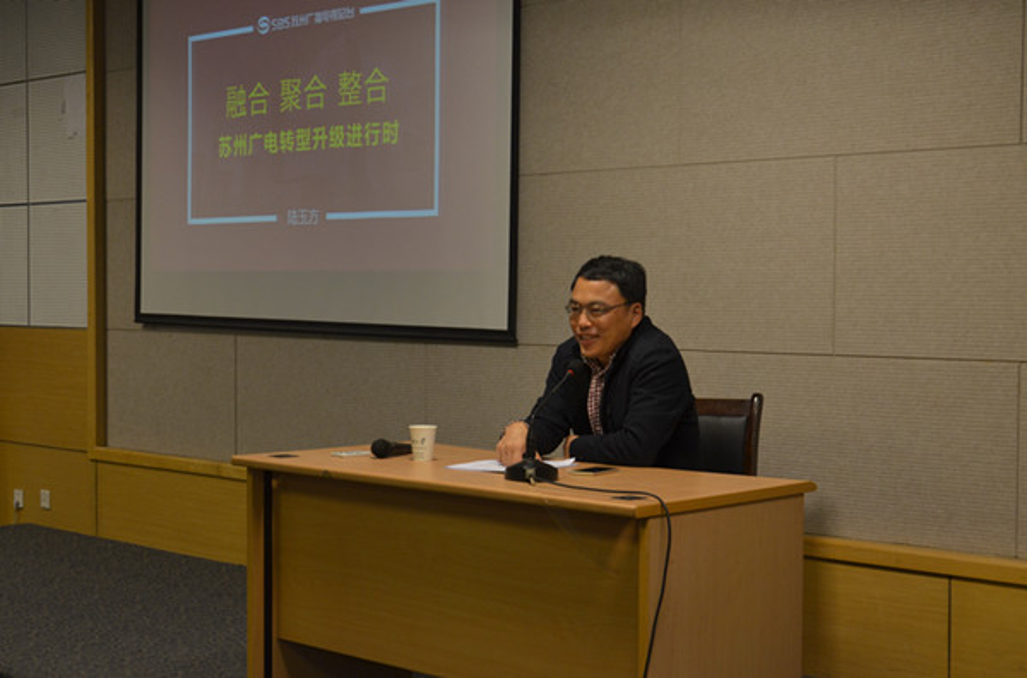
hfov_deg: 35.2
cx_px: 514
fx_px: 1621
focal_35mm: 57
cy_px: 339
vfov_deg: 23.6
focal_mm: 38
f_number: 8
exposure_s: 1/20
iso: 640
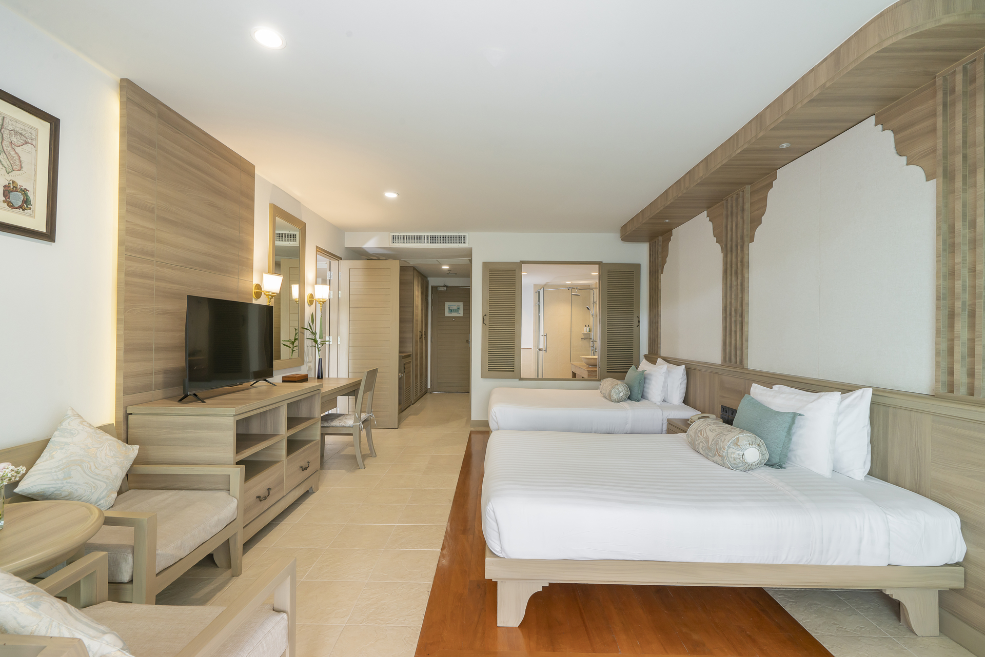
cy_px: 328
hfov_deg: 96.7
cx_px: 492
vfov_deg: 73.8
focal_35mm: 16
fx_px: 438
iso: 400
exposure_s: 1/3
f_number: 13
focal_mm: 16
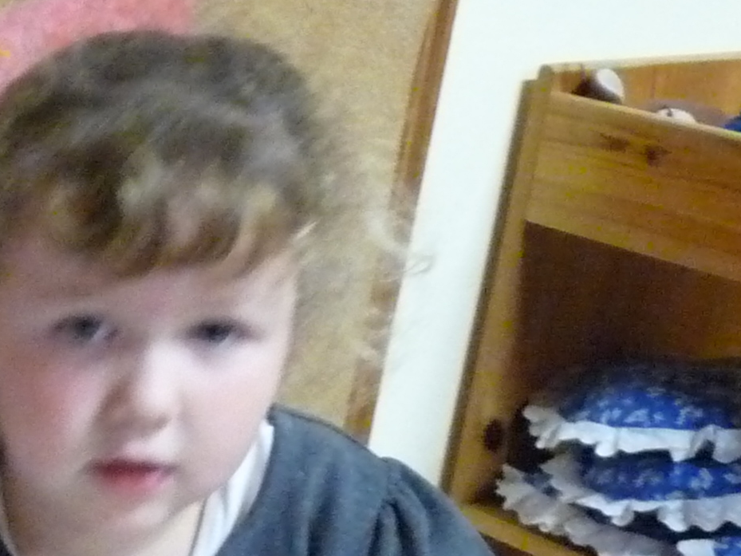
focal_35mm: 106
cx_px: -590
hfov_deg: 15.8
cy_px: 677
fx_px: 2269
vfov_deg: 13.6
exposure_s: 1/25
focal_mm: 4.8
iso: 800
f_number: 2.8
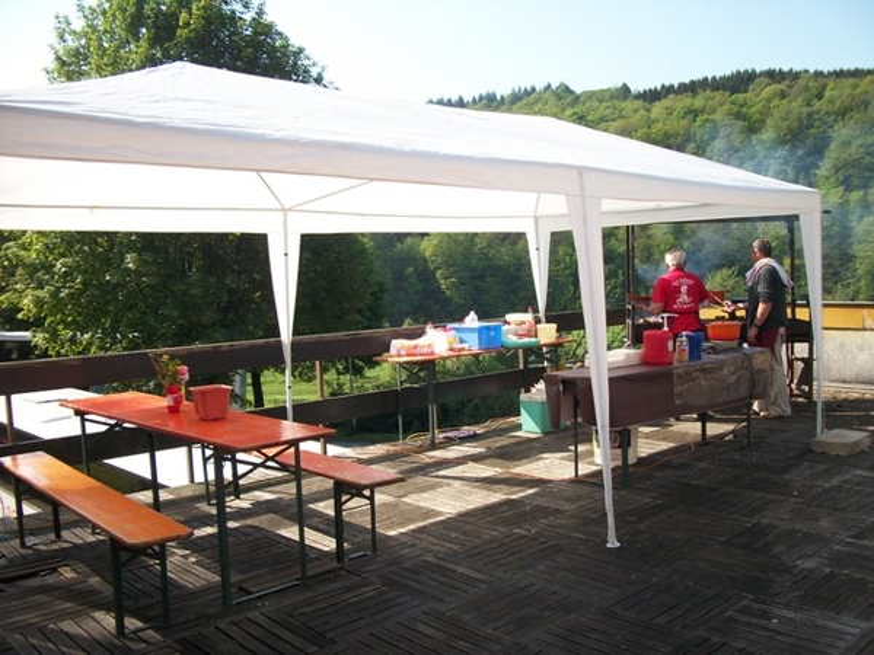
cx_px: 437
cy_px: 328
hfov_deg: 56.8
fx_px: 808
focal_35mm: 32
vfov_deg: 44.2
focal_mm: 5.7
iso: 80
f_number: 8.8
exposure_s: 1/80
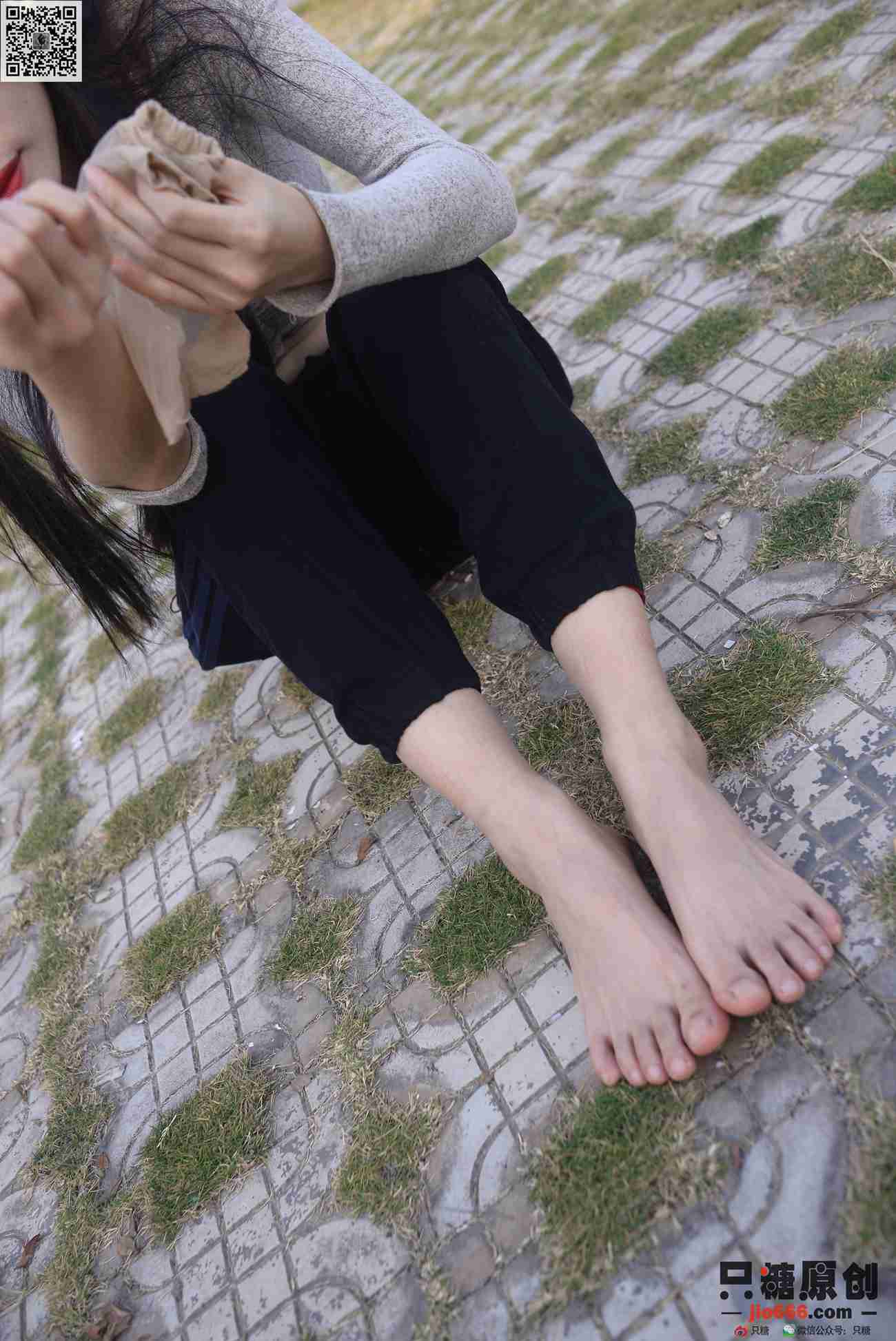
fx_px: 1305
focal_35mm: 35
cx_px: 448
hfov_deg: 37.9
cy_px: 670
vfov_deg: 54.4
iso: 100
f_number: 5.6
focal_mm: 35
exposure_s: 1/250
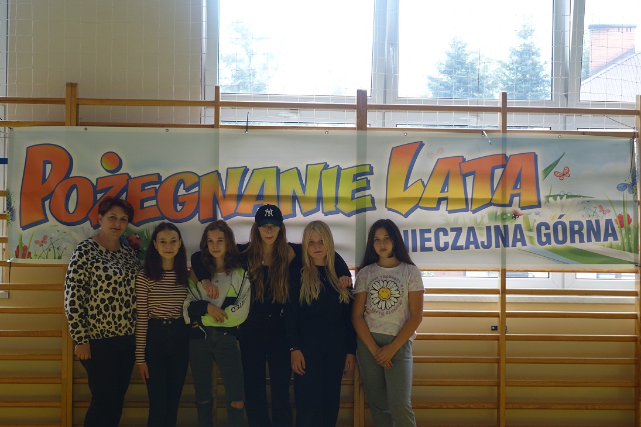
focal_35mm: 70
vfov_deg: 19.5
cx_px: 320
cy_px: 214
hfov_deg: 28.8
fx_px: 1246
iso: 320
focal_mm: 25.71
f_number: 2.8
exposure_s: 1/80
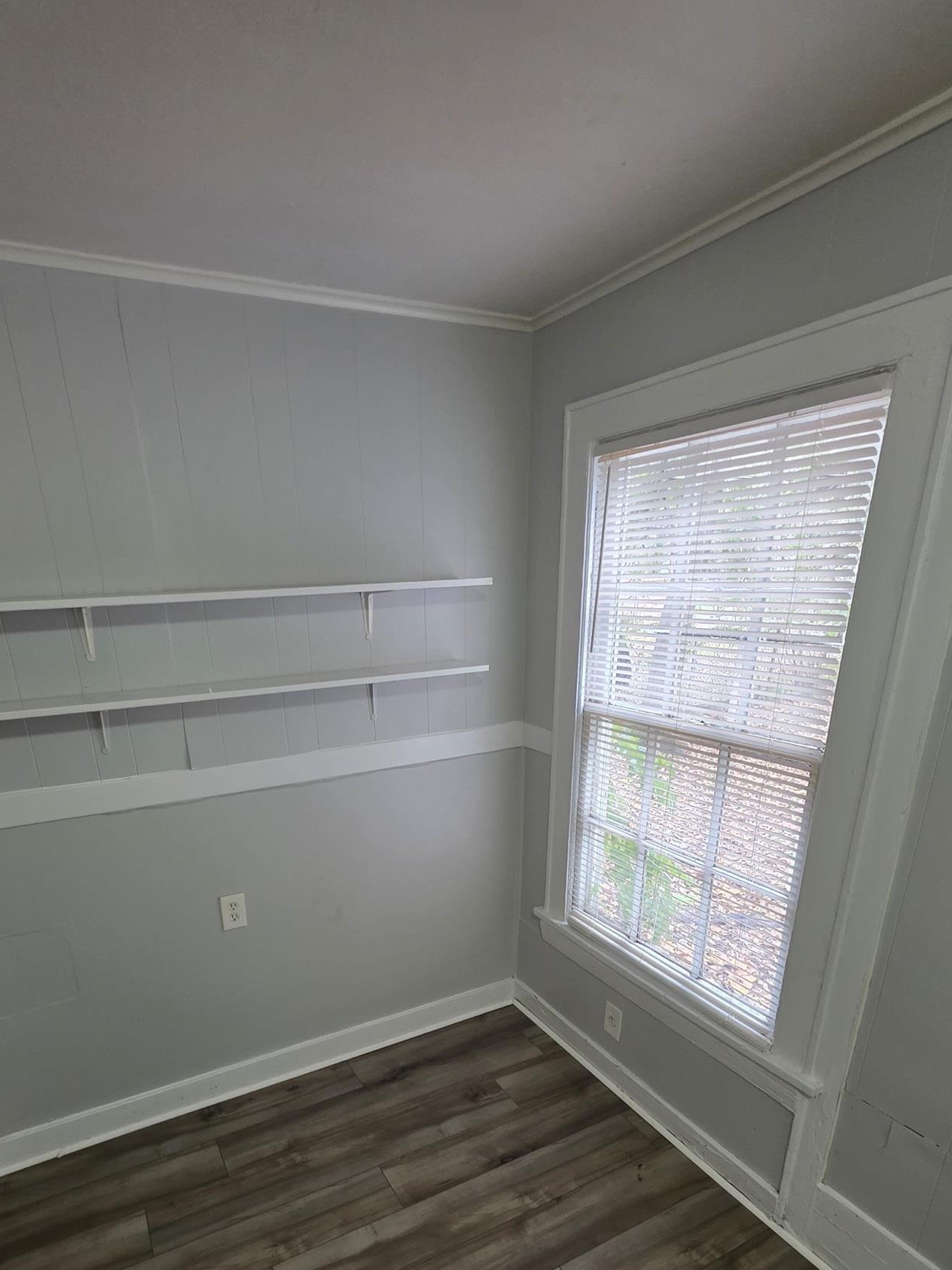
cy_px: 856
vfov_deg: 84.4
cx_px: 410
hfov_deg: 71.2
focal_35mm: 18
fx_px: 660
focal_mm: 2.2
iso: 160
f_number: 1.9
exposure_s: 1/60
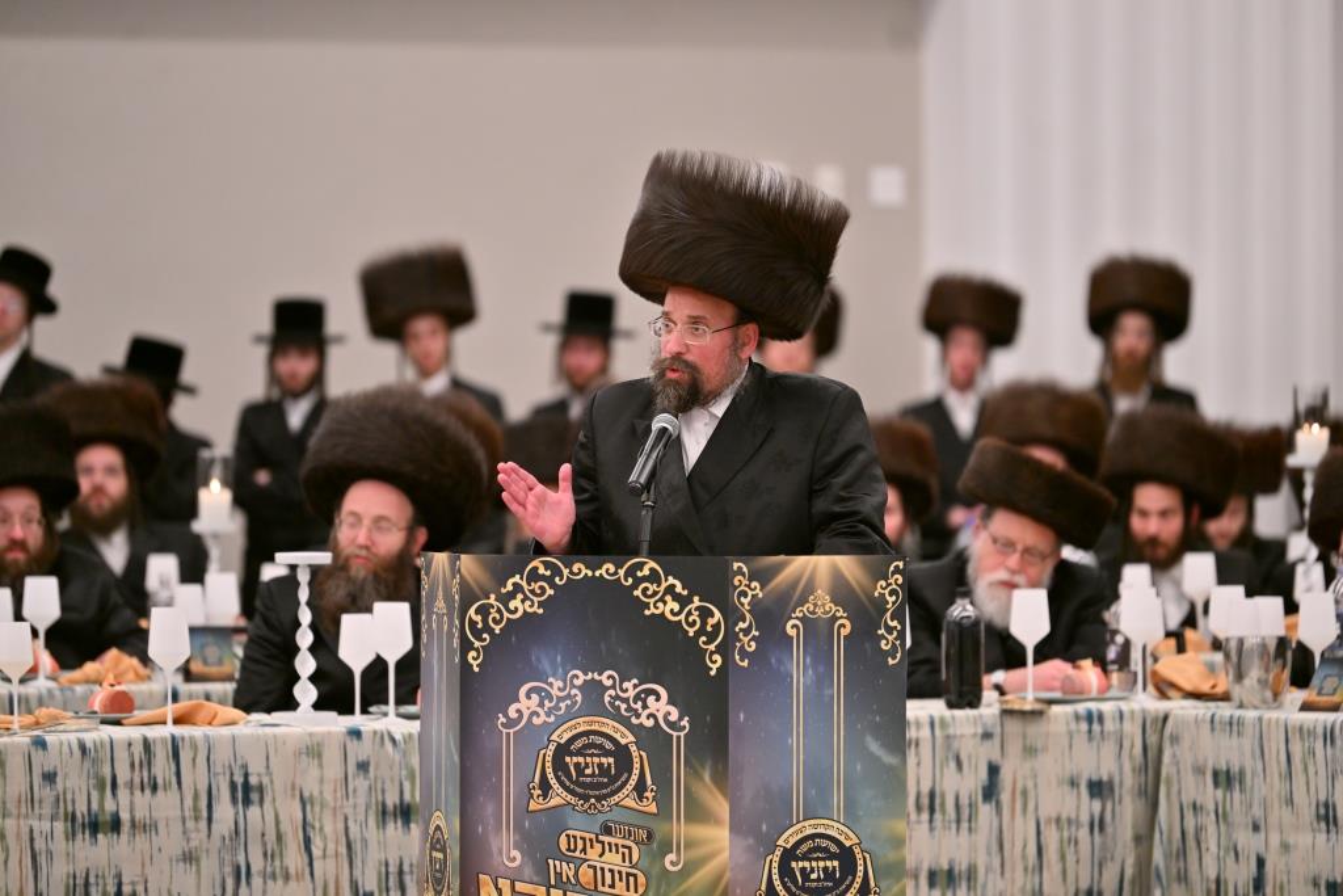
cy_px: 448
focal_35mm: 200
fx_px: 7462
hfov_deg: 10.3
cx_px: 672
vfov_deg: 6.9
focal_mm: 200
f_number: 2.8
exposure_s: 1/160
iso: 400
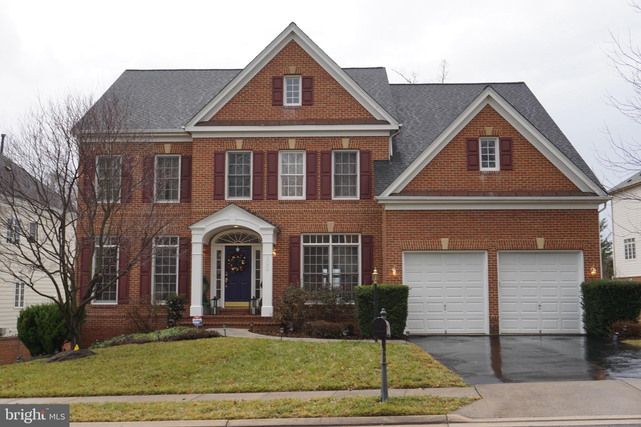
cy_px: 214
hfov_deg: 47.9
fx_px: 721
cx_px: 320
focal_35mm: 40
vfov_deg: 33.0
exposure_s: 1/80
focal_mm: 27
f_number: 6.3
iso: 100
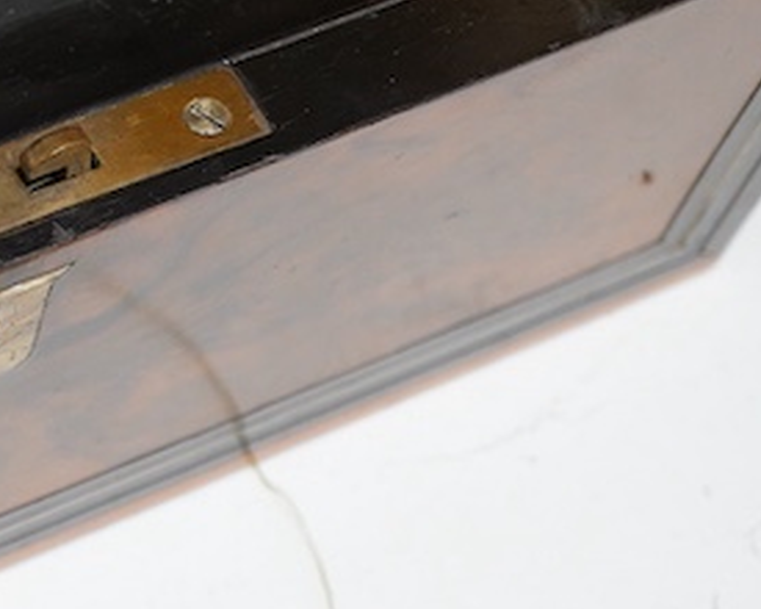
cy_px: 119
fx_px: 3108
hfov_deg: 13.4
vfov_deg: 11.1
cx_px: -274
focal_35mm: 138
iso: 1250
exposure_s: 1/125
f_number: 7.1
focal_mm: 30
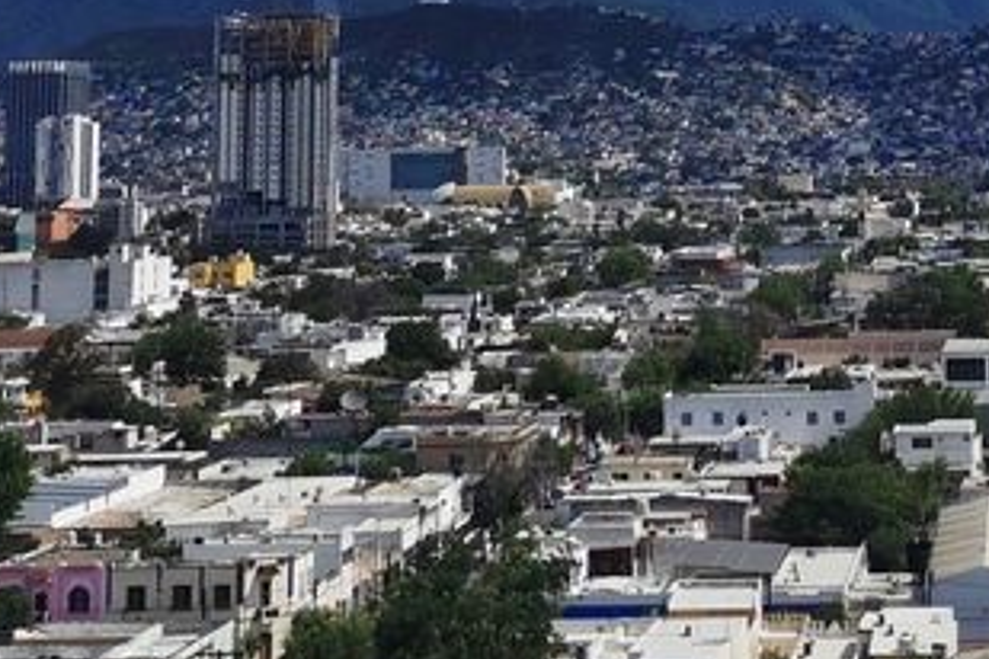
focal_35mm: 109
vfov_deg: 12.0
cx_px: 845
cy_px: -320
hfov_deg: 18.5
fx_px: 2994
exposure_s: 1/7143
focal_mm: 5.58
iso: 50
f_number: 1.8
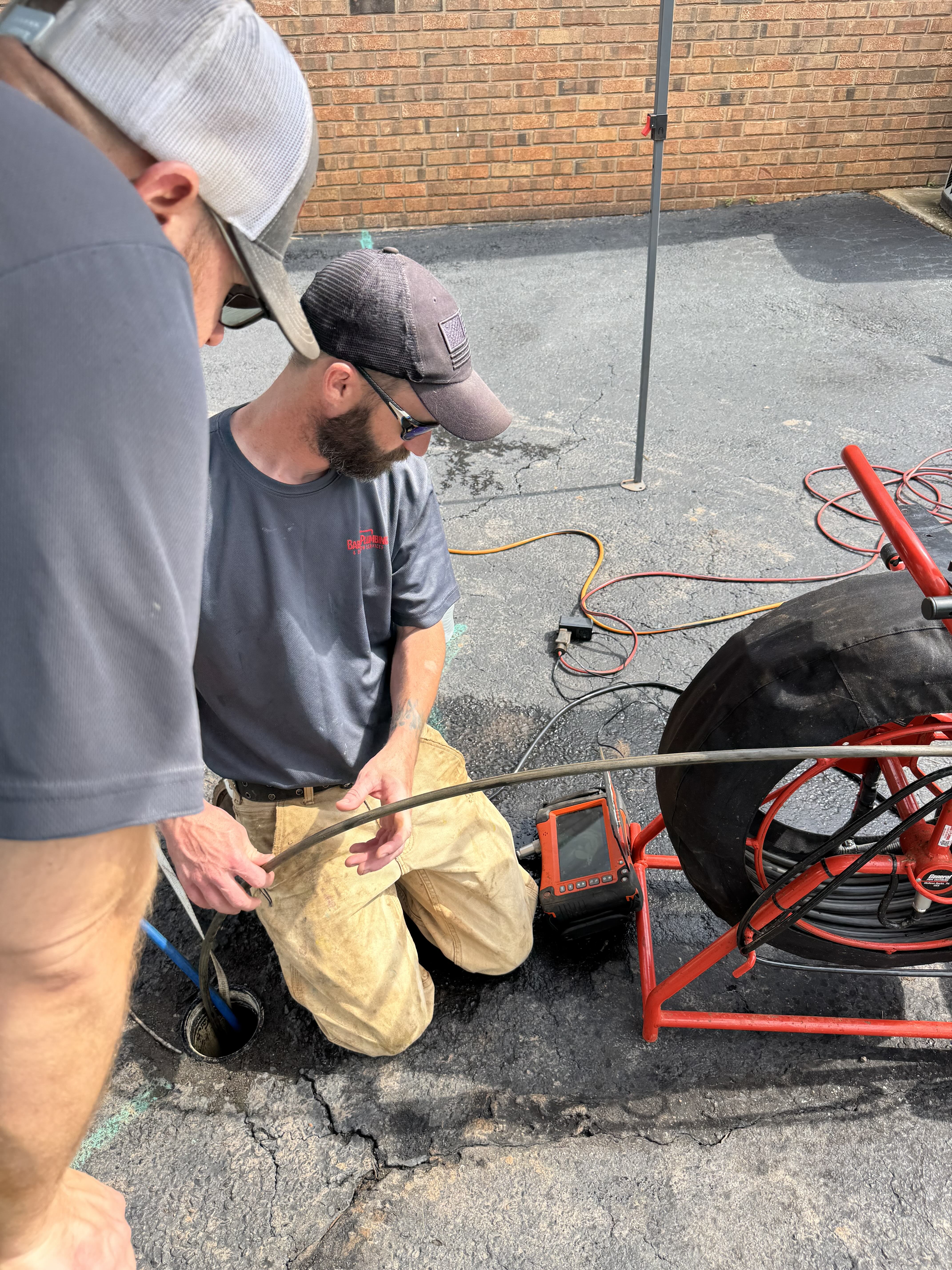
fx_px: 880
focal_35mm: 24
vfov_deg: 71.6
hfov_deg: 56.8
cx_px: 476
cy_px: 635
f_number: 1.78
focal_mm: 6.76
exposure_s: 1/1151
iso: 80
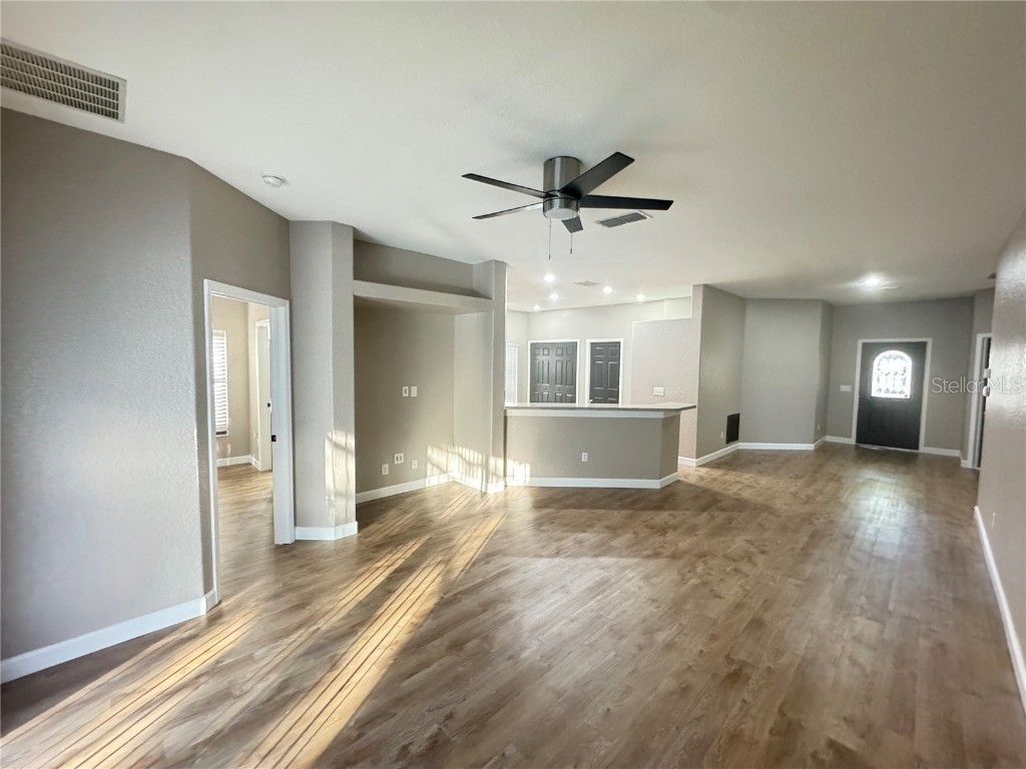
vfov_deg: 85.7
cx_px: 513
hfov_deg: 102.1
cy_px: 384
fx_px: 415
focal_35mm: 14
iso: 1250
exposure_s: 1/60
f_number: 2.2
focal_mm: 2.22
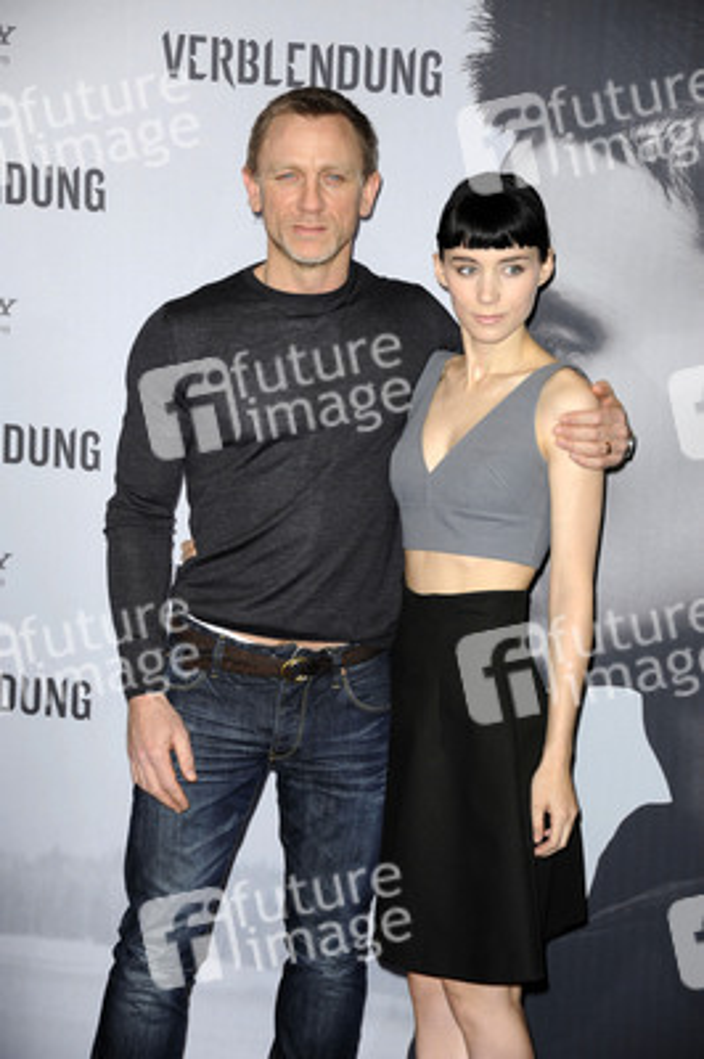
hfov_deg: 13.9
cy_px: 530
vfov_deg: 20.8
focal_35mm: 98
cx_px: 352
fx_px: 2879
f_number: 5.6
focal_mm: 98
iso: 800
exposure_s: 1/160
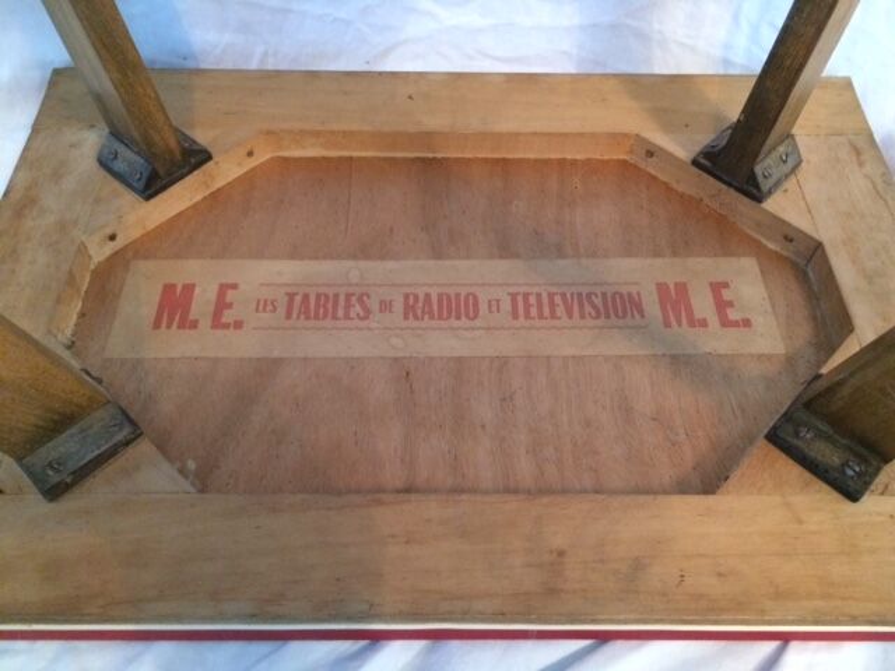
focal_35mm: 29
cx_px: 448
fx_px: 750
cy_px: 336
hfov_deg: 61.7
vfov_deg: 48.2
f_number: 2.2
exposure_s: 1/17
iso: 400
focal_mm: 4.15
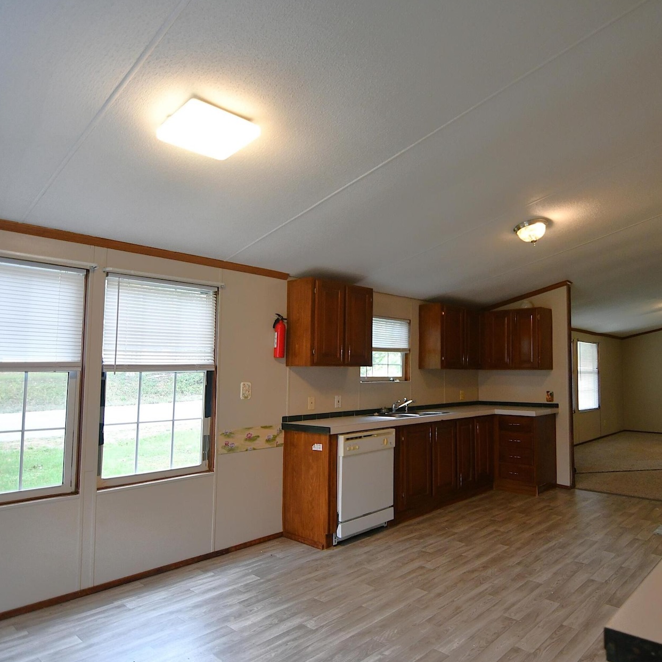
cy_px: 336
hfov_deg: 70.1
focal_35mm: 21
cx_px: 441
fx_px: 454
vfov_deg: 72.1
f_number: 2.8
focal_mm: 11
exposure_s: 1/160
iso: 800
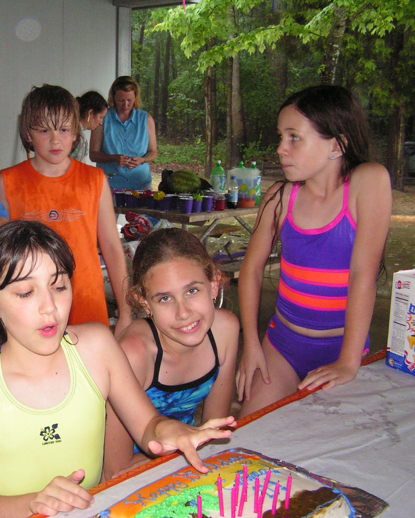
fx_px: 768
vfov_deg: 37.3
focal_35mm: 50
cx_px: 95
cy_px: 259
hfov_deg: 29.7
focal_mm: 6.3
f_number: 2.8
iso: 200
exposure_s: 1/40
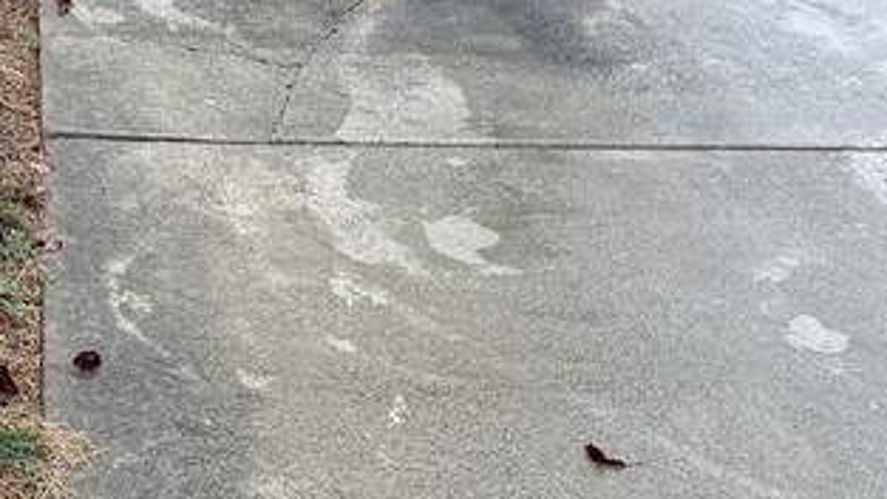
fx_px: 2516
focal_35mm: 107
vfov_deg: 10.6
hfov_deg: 19.0
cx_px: -159
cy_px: -388
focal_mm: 6.76
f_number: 1.78
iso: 80
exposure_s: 1/772
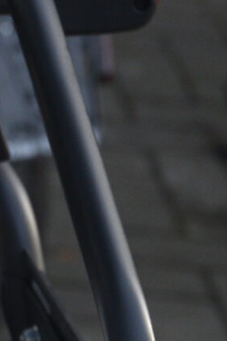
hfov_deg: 3.6
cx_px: -386
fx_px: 3499
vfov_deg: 5.5
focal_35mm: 370
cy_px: 428
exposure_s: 1/200
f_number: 7.1
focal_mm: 62
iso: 1000
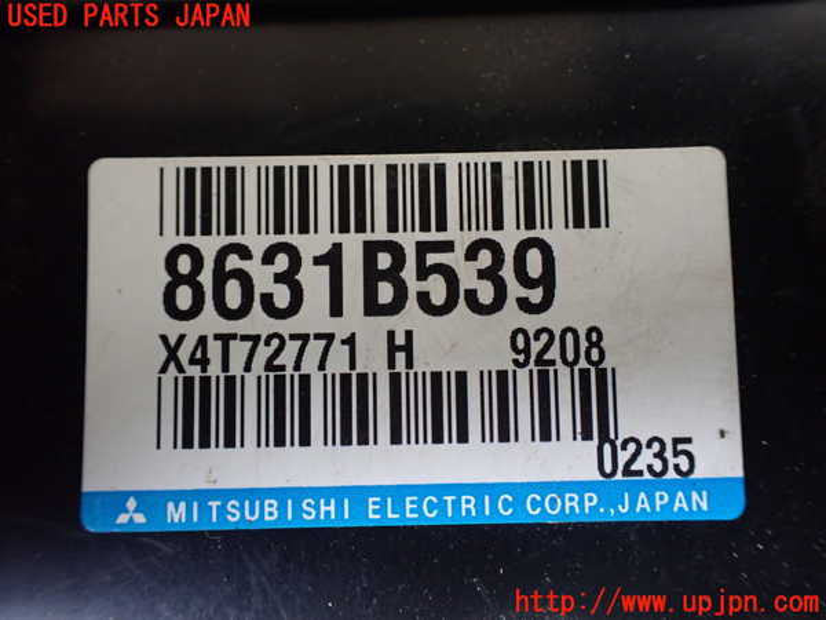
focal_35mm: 30
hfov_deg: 60.0
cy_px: 310
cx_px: 413
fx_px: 716
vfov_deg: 46.8
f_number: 2.3
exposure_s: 1/125
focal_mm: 5.4
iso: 640
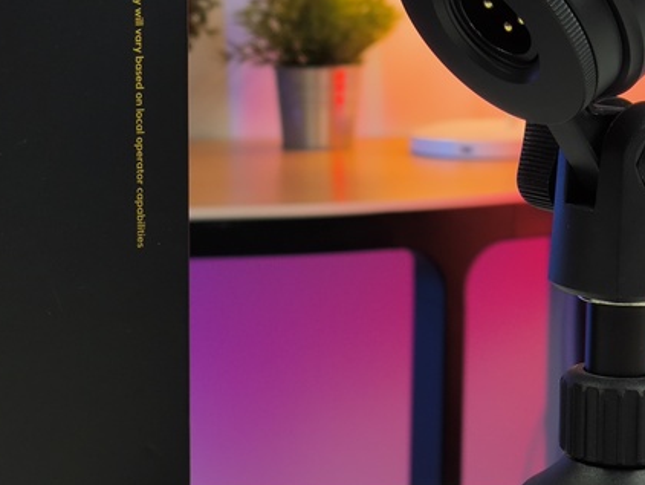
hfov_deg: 19.0
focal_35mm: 101
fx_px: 1883
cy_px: 135
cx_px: 42
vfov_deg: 14.6
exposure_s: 1/100
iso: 100
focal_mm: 4.71
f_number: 1.7
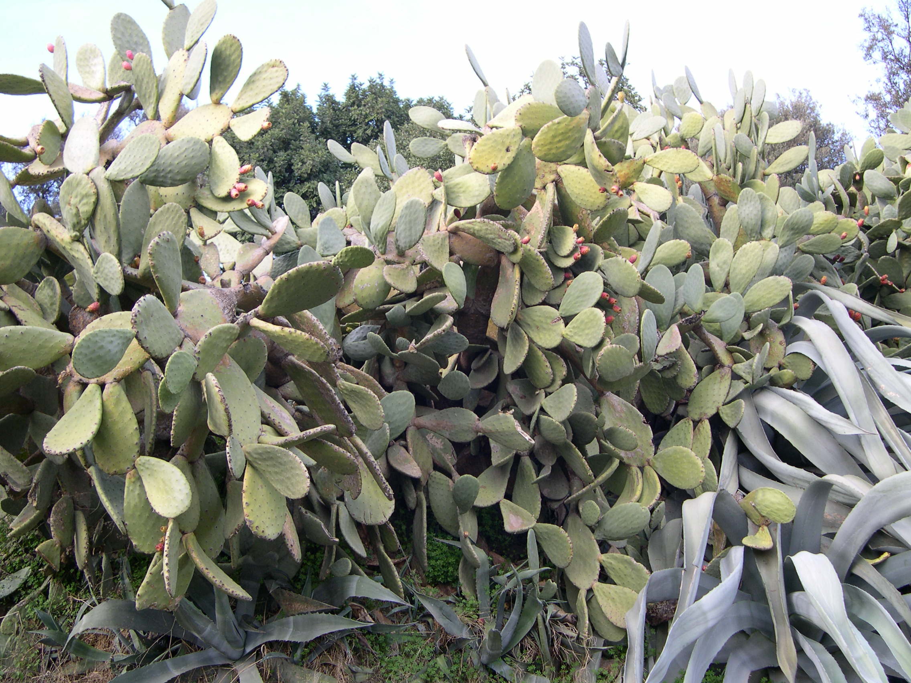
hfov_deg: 49.0
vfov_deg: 37.7
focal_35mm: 38
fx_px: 1000
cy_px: 342
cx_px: 456
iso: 100
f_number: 2.8
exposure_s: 1/113
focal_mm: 8
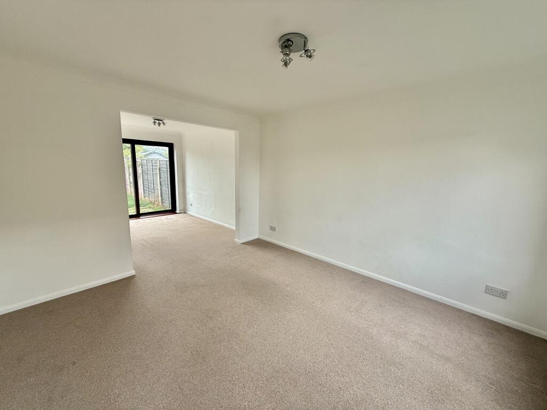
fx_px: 221
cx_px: 274
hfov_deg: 102.1
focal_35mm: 14
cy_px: 205
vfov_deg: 85.7
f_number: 2.2
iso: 50
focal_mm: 2.22
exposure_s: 1/99
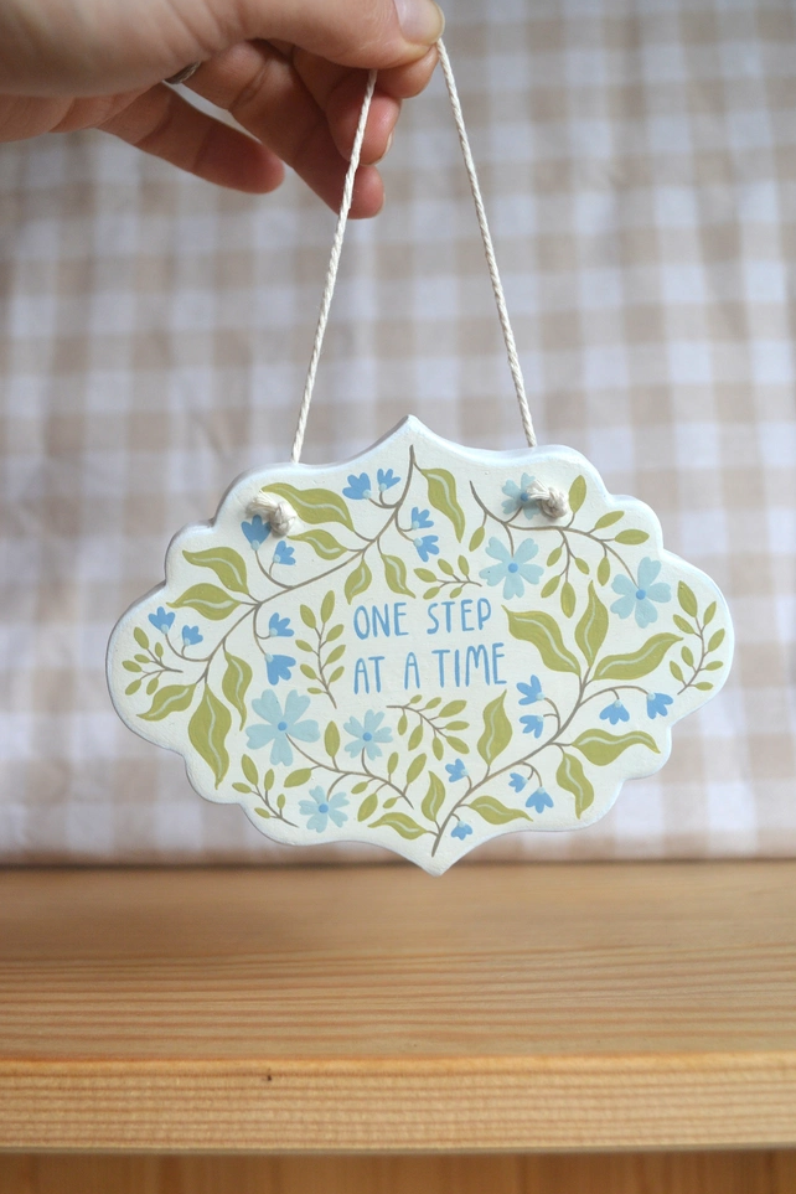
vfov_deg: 51.9
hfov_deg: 35.9
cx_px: 399
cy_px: 601
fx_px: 1227
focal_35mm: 37
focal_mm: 24
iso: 400
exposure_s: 1/80
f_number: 4.5
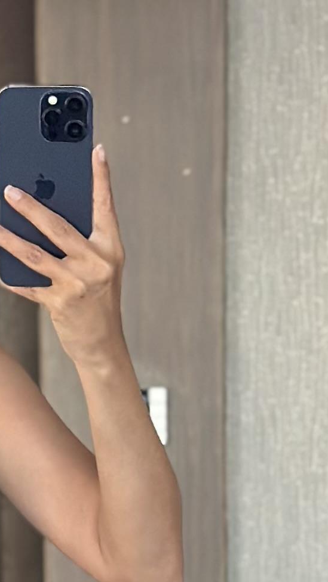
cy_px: 887
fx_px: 3340
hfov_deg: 5.6
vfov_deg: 9.7
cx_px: -181
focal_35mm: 216
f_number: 1.78
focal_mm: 6.86
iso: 250
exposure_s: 1/60
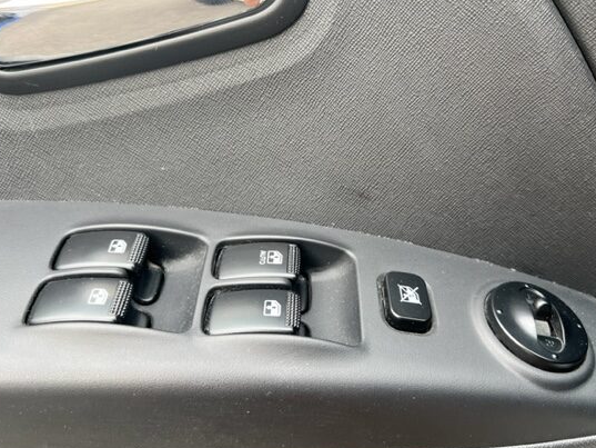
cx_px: 321
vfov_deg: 45.4
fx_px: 534
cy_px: 211
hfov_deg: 58.3
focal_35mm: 31
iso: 64
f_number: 1.5
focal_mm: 5.7
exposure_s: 1/121
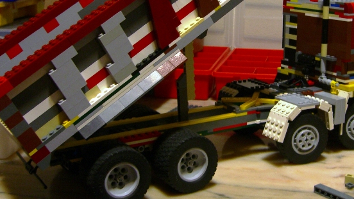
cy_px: 52
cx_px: 224
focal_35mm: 60
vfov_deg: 19.9
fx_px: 563
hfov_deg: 34.7
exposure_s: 1/8
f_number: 2.8
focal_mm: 7.9
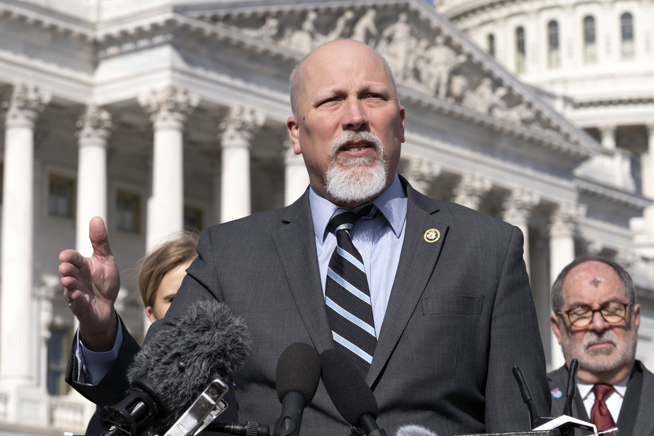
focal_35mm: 90
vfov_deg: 15.2
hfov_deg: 22.6
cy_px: 212
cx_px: 325
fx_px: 1635
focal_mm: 87
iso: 80
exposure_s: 1/400
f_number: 8
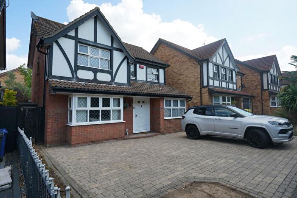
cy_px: 99
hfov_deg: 86.9
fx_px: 157
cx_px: 148
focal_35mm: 19
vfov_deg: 64.6
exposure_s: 1/80
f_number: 10
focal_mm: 19
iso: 100
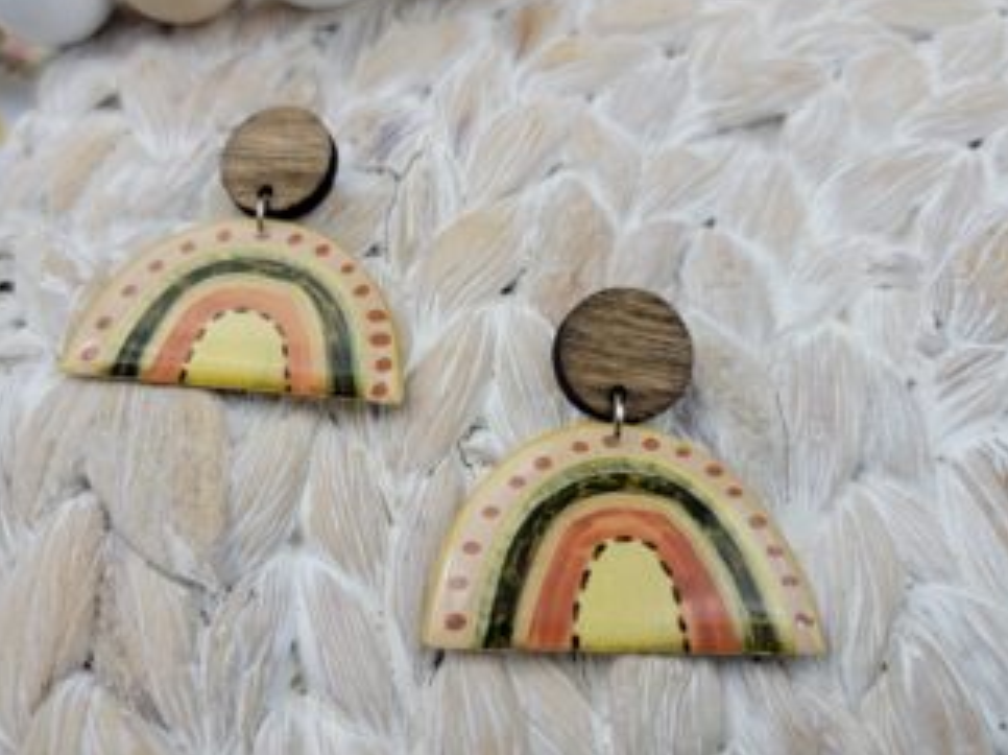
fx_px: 902
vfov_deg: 45.3
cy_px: 346
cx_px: 441
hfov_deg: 58.2
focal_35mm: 31
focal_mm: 6.7
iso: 250
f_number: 1.8
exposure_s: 1/120
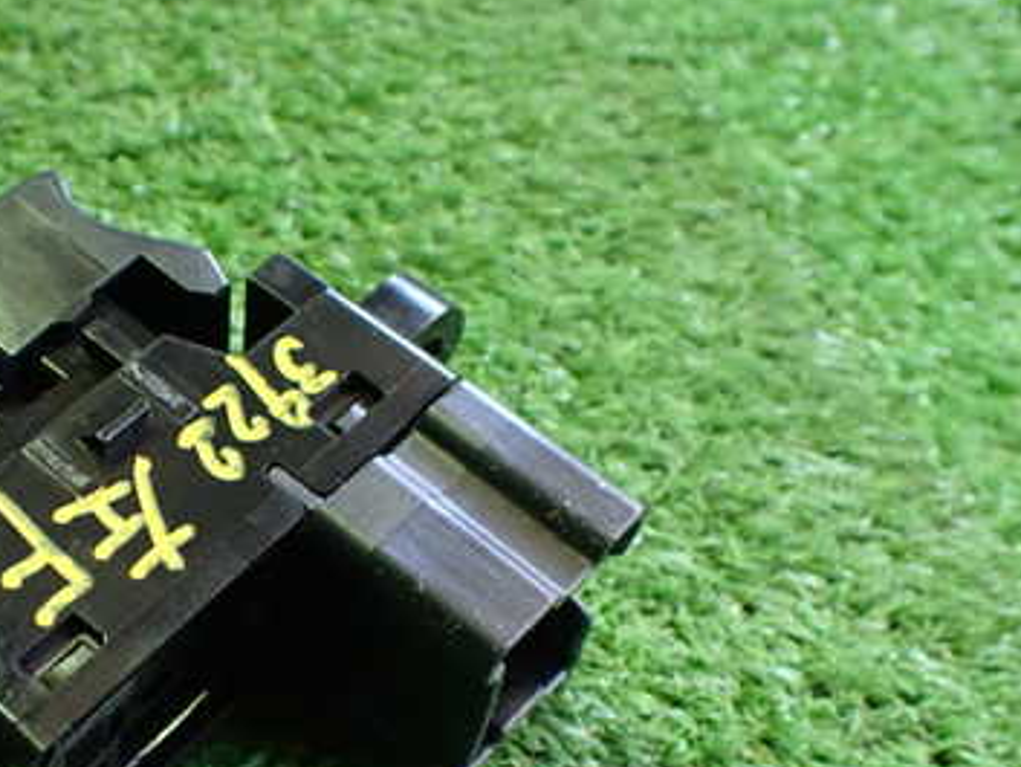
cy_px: 559
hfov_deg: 36.2
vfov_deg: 28.2
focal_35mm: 51
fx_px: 1505
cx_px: 200
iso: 800
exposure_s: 1/50
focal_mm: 5.4
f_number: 2.3
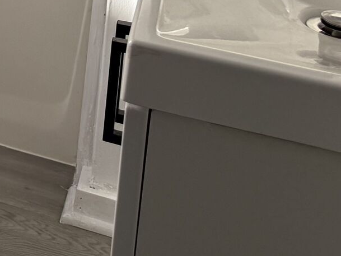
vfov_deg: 10.9
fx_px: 1192
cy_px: -303
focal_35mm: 121
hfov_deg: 13.1
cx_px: -421
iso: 100
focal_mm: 6.76
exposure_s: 1/551
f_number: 1.78
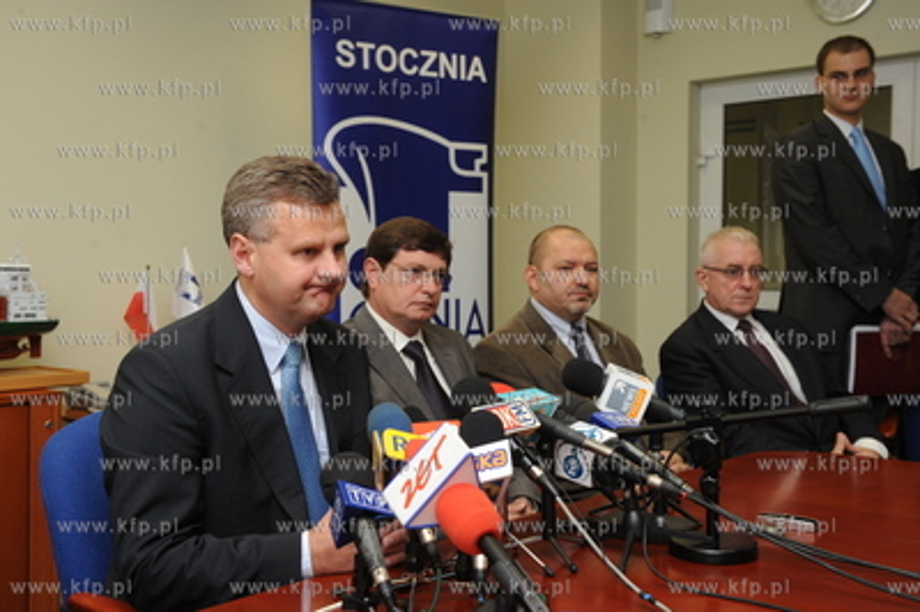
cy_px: 306
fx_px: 1123
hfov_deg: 44.5
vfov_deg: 30.5
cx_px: 460
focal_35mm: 44
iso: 800
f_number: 5.6
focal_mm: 44
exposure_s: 1/125
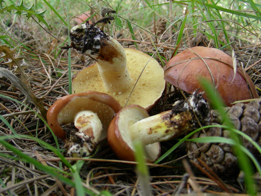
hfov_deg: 49.0
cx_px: 130
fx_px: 287
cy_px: 98
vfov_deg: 37.7
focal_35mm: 38
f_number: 3.5
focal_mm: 6.3
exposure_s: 1/51.2
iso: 50
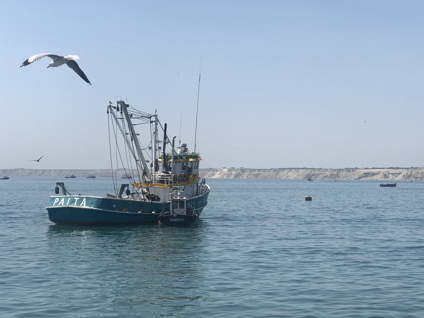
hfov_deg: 27.0
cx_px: 261
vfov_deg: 20.4
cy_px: 147
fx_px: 882
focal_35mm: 72
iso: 20
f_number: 2.8
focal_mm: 6.6
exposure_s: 1/1473
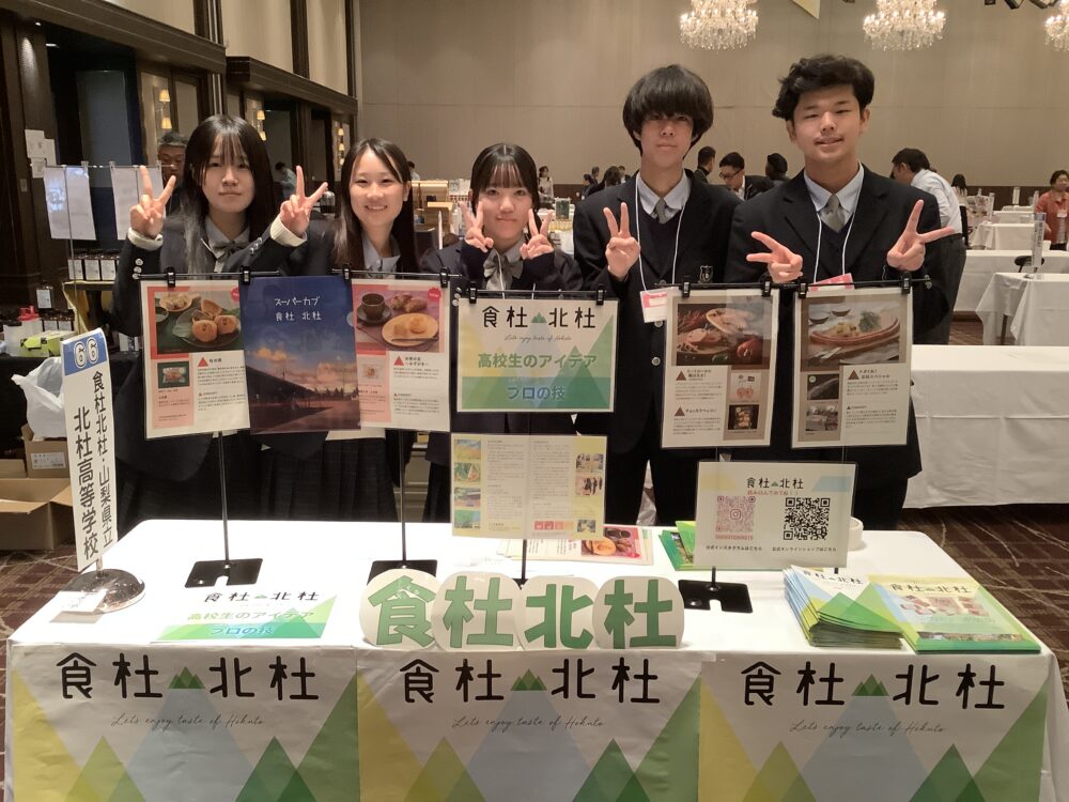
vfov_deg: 45.4
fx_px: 957
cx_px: 534
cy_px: 401
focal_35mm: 31
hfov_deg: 58.4
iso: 320
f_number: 2.4
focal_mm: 3.3
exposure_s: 1/60
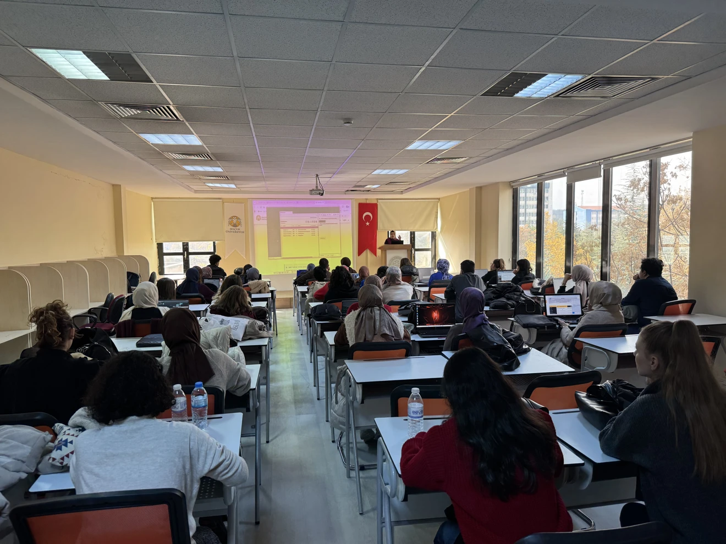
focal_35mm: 24
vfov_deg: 56.8
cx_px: 363
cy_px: 272
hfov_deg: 71.6
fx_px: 503
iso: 160
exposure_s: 1/100
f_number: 1.78
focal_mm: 6.76
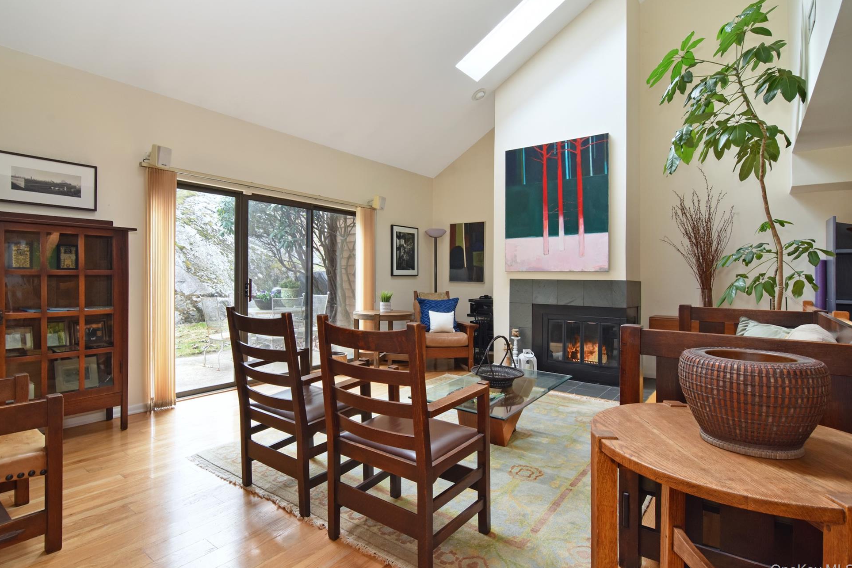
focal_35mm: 18
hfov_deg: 91.5
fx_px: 415
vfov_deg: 68.8
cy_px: 279
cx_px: 408
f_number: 11
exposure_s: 1/40
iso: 640
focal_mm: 11
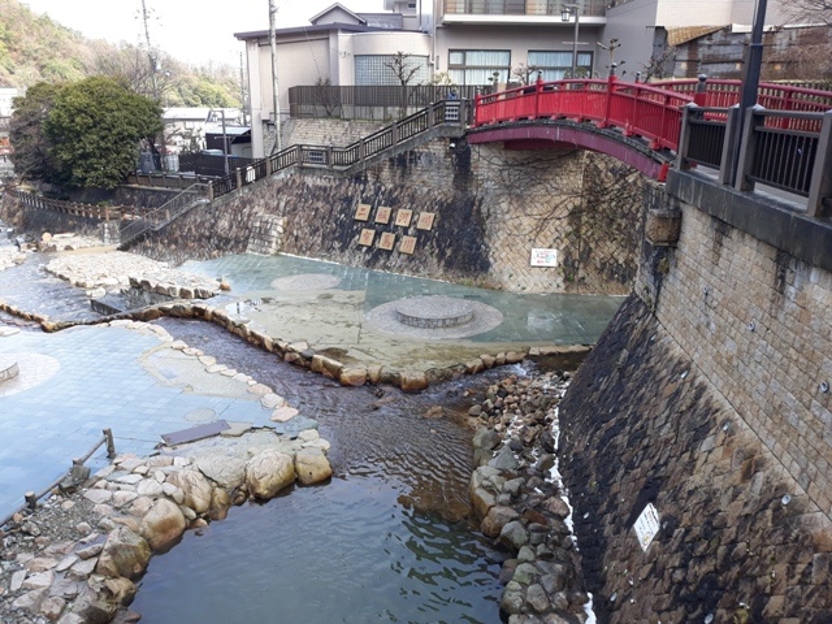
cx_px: 416
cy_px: 312
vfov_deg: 51.4
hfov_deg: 65.3
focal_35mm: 27
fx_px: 649
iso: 40
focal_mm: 3.71
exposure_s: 1/196
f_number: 1.7
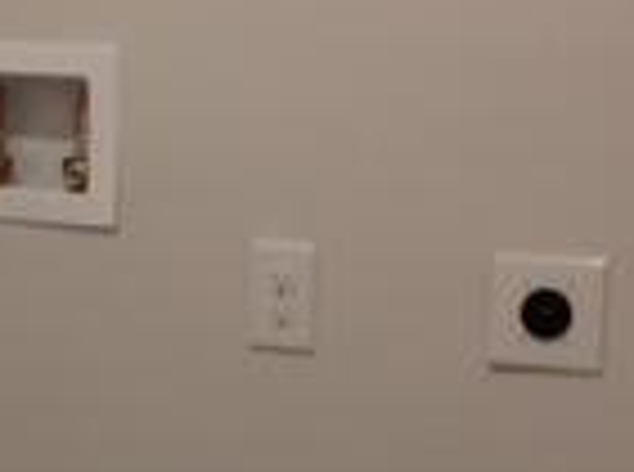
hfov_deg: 14.8
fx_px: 2411
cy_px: 454
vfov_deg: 11.1
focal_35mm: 132
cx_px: 27
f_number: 2.2
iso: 100
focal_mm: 4.15
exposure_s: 1/30
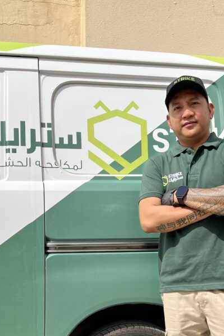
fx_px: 430
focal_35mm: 46
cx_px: 117
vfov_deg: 41.9
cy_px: 239
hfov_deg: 29.2
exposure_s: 1/7463
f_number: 1.5
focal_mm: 5.7
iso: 50
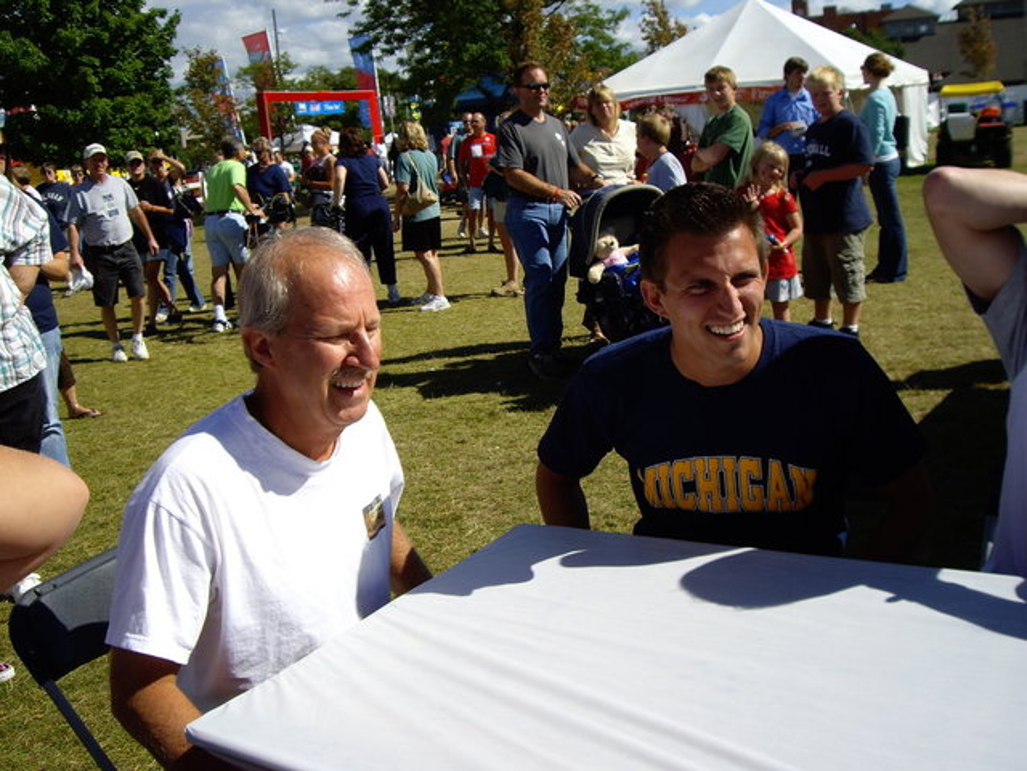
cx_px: 514
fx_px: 1127
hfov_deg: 49.0
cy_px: 386
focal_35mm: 38
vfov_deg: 37.7
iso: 50
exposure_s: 1/500
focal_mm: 6.2
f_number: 4.3
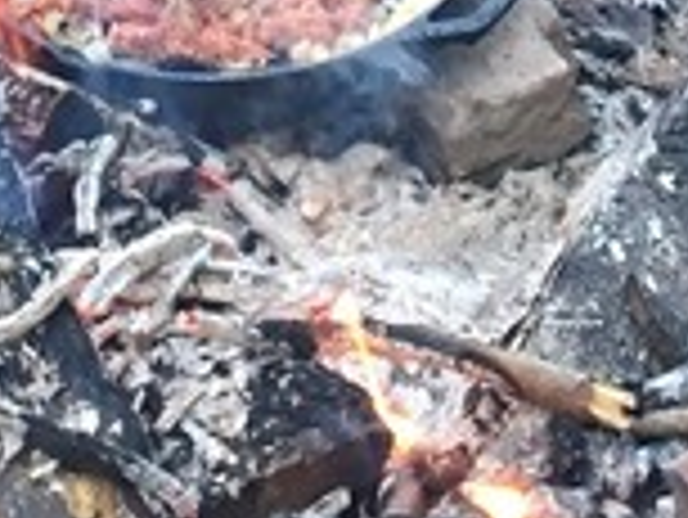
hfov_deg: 10.1
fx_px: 3859
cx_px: -90
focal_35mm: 194
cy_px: -743
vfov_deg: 7.2
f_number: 2.2
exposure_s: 1/30
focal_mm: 4.15
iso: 64
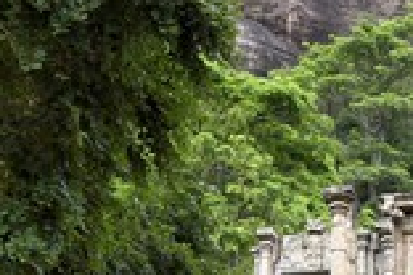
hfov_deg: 23.0
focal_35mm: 86
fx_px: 987
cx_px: 381
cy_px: 349
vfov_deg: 15.2
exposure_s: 1/160
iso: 800
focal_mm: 32
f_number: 16
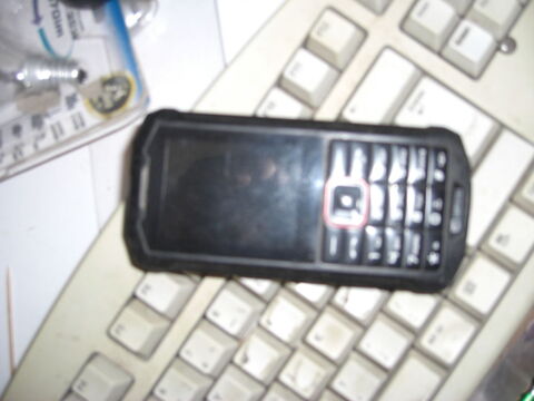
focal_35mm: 38
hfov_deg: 49.0
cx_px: 267
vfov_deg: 37.7
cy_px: 200
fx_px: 586
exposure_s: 1/60
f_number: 2.8
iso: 200
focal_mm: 7.9
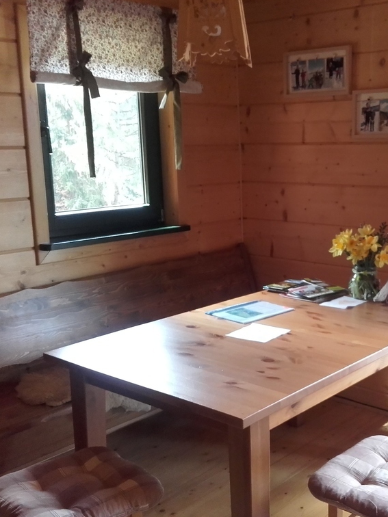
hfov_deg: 33.8
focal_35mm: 42
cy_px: 258
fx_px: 628
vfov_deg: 44.8
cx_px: 284
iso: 110
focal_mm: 3.3
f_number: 2.2
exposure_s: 1/20
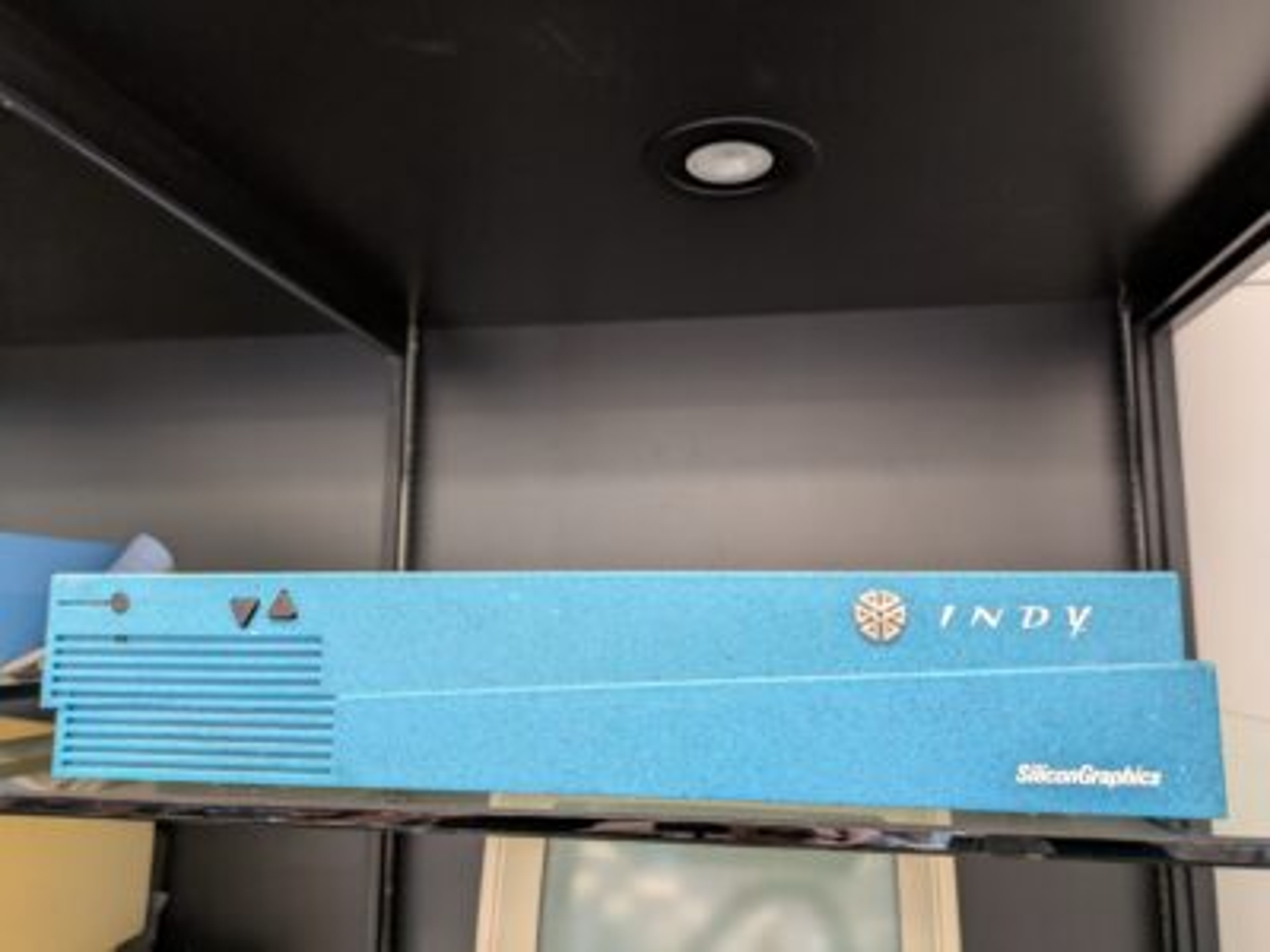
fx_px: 917
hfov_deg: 69.4
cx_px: 635
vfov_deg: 54.9
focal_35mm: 25
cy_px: 476
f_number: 1.89
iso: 241
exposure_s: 1/24
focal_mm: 5.43
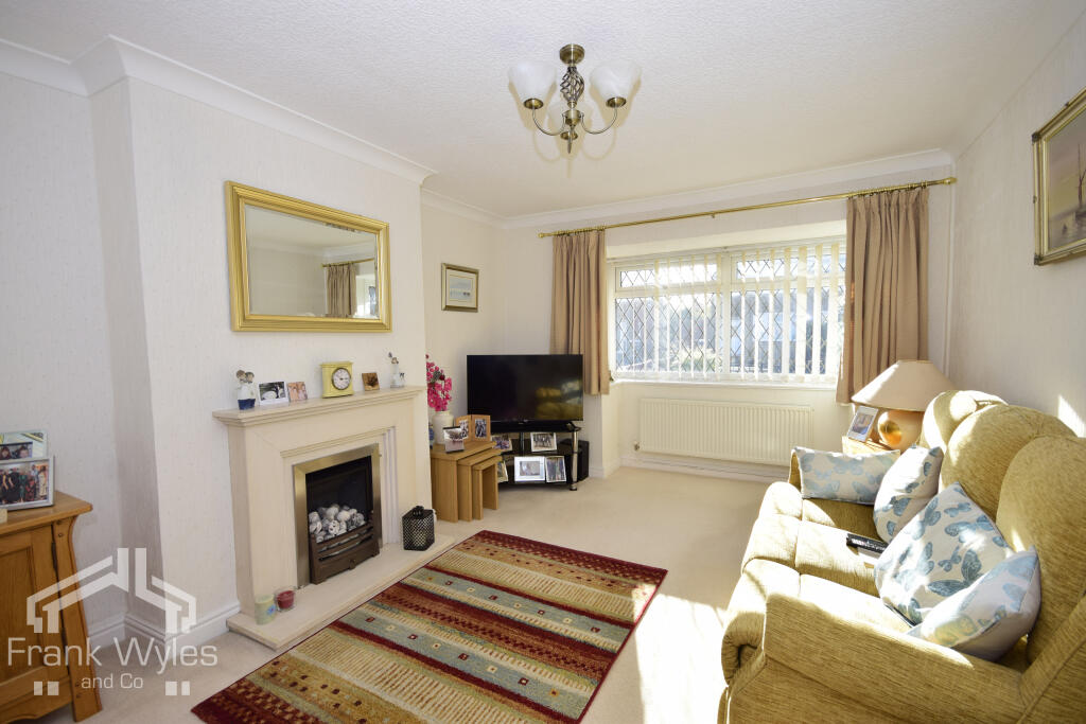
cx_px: 543
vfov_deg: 77.3
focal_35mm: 15
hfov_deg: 100.4
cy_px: 362
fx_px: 453
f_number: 7.1
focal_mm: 10
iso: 250
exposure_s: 1/160
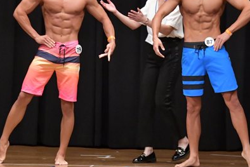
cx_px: 91
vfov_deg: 4.0
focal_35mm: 342
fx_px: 2376
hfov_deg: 6.0
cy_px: 74
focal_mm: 116
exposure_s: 1/400
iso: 6400
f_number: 5.6
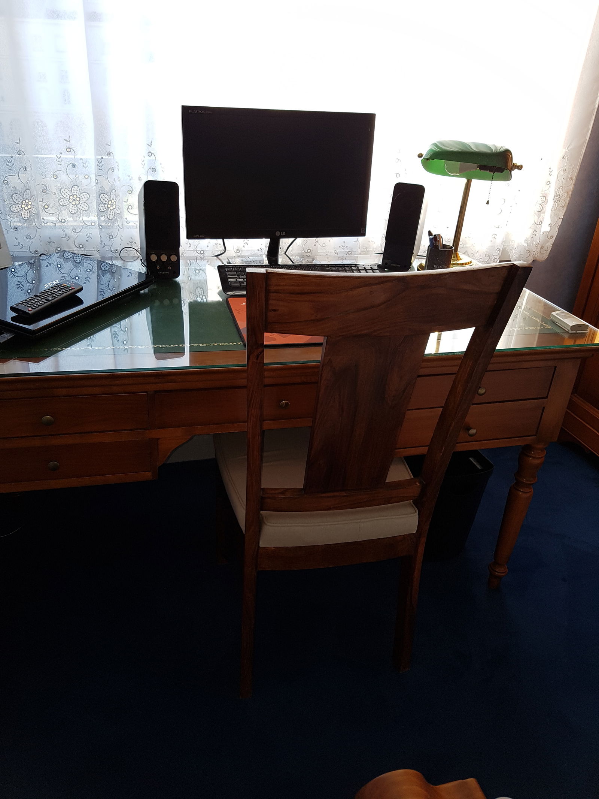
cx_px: 300
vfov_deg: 67.3
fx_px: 600
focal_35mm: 26
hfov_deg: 53.1
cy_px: 400
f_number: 1.7
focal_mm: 4.2
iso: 50
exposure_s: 1/162
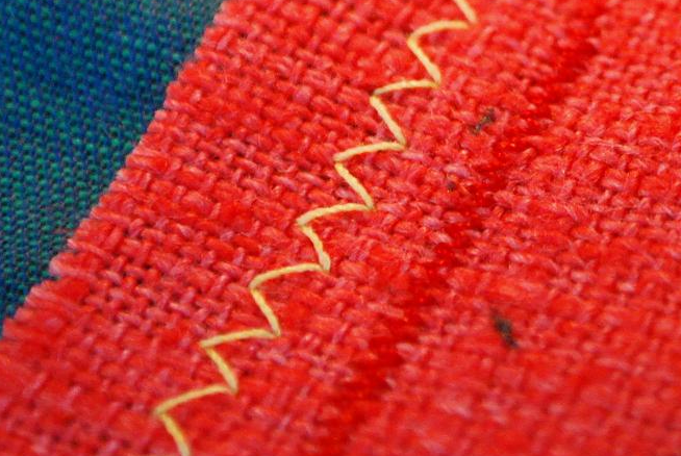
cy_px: -22
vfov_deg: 6.4
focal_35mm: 213
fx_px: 4035
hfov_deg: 9.6
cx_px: 564
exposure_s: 1/30
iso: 1100
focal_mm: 48
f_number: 5.6
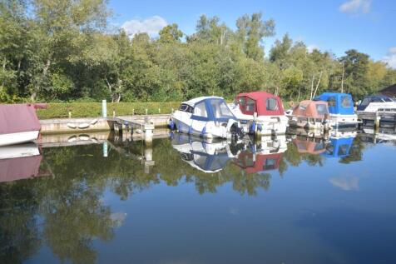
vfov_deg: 43.6
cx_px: 198
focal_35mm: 30
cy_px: 132
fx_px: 330
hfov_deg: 61.9
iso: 200
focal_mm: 20
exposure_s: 1/250
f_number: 8
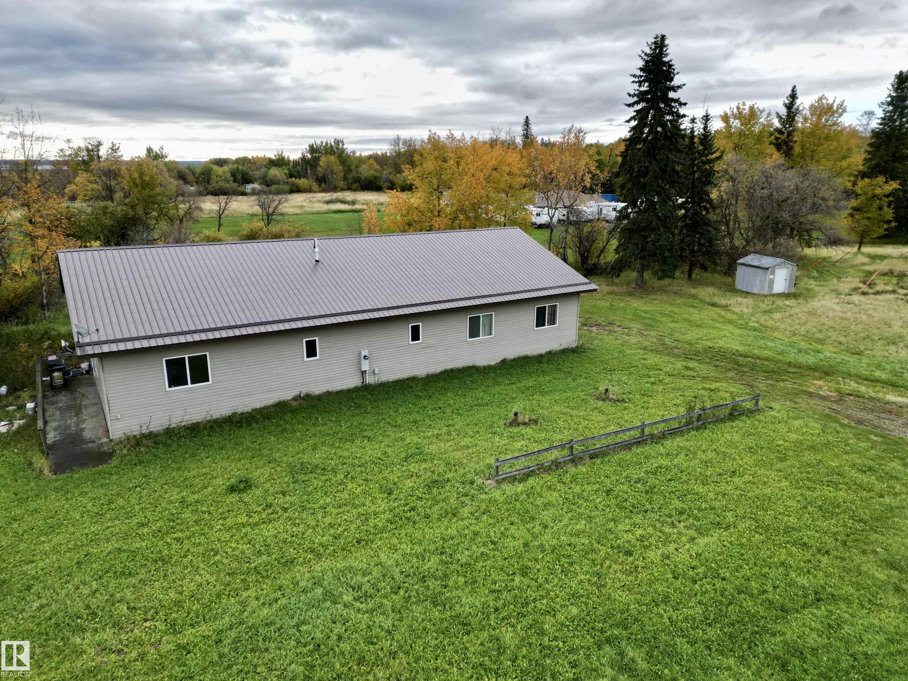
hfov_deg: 71.6
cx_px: 454
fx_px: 630
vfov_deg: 56.8
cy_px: 340
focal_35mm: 24
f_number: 1.7
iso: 100
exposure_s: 1/1000
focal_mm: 6.72
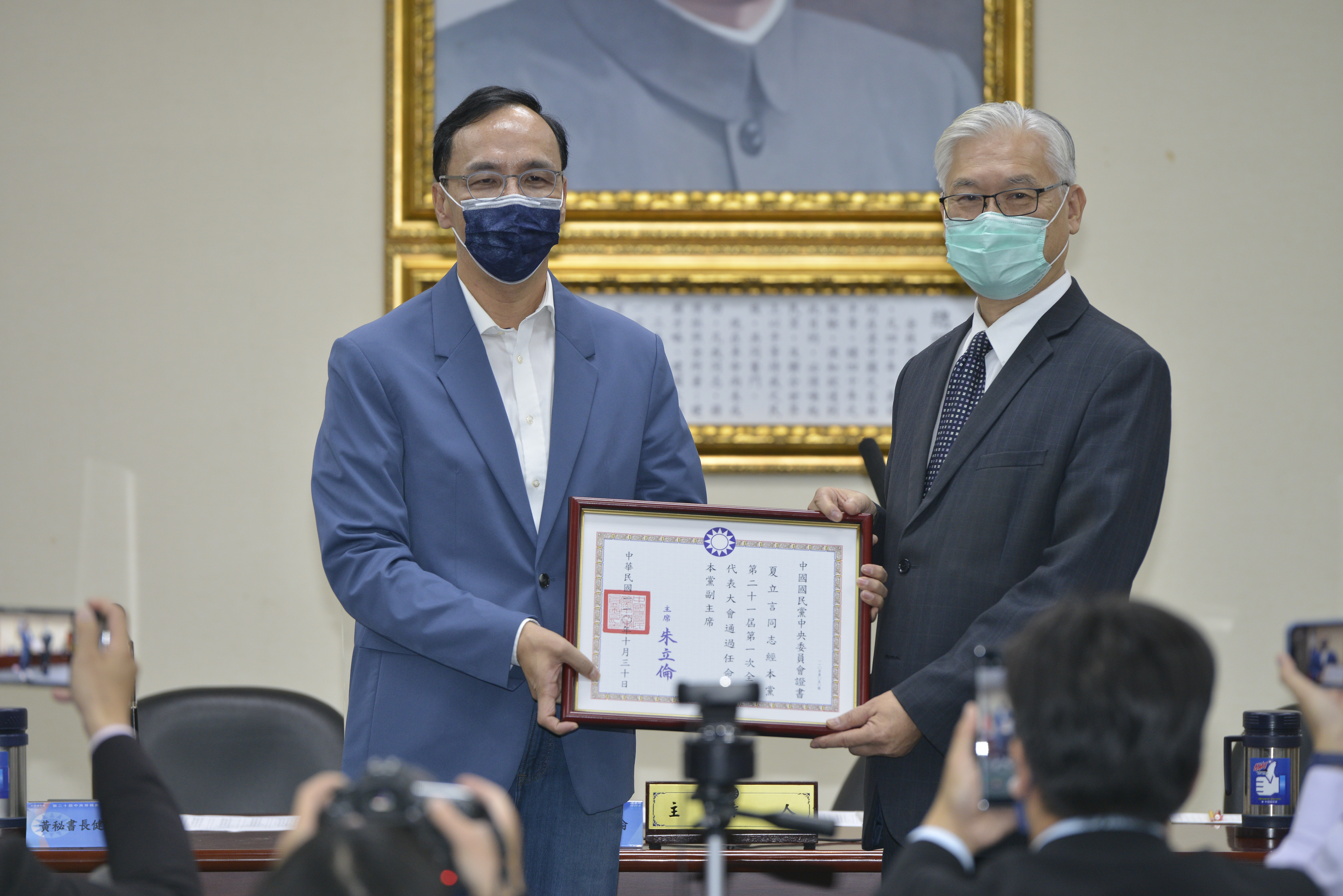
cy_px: 448
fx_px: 7463
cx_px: 672
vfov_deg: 6.9
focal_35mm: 200
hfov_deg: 10.3
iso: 1000
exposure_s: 1/125
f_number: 4
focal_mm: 200
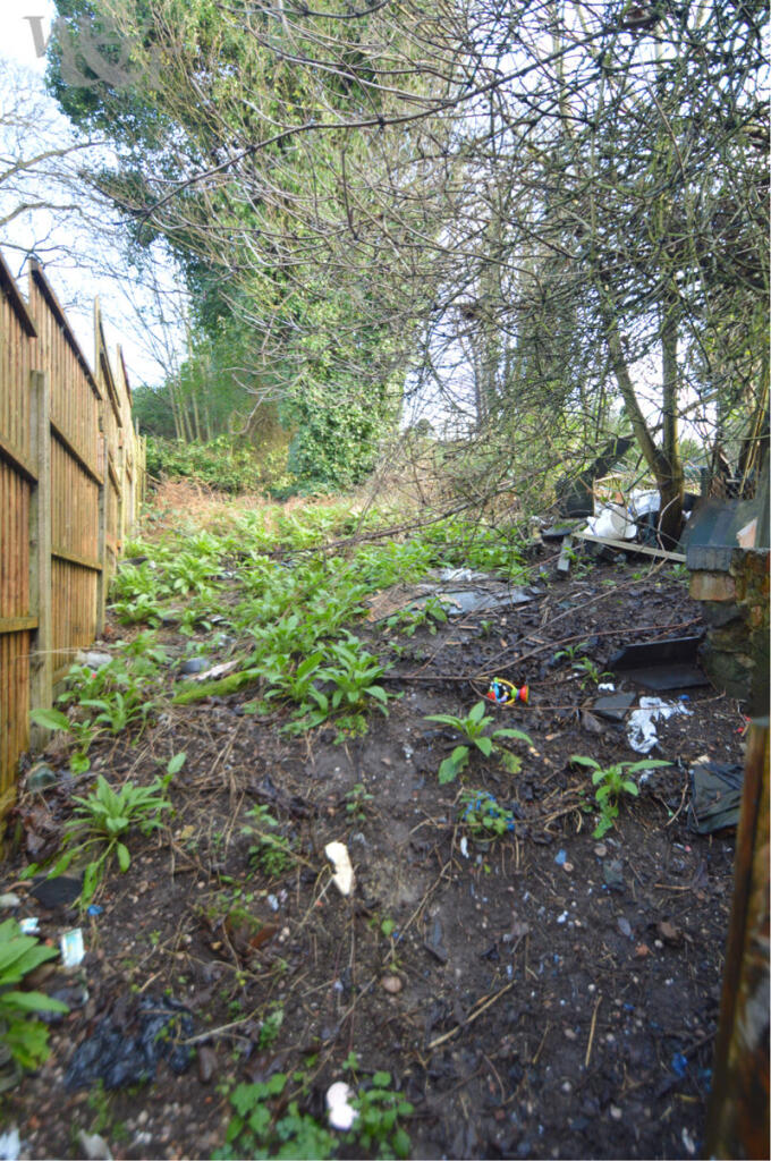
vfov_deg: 85.5
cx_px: 386
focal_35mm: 20
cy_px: 580
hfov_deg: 63.1
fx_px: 628
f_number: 3.8
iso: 400
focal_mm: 13
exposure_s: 1/60
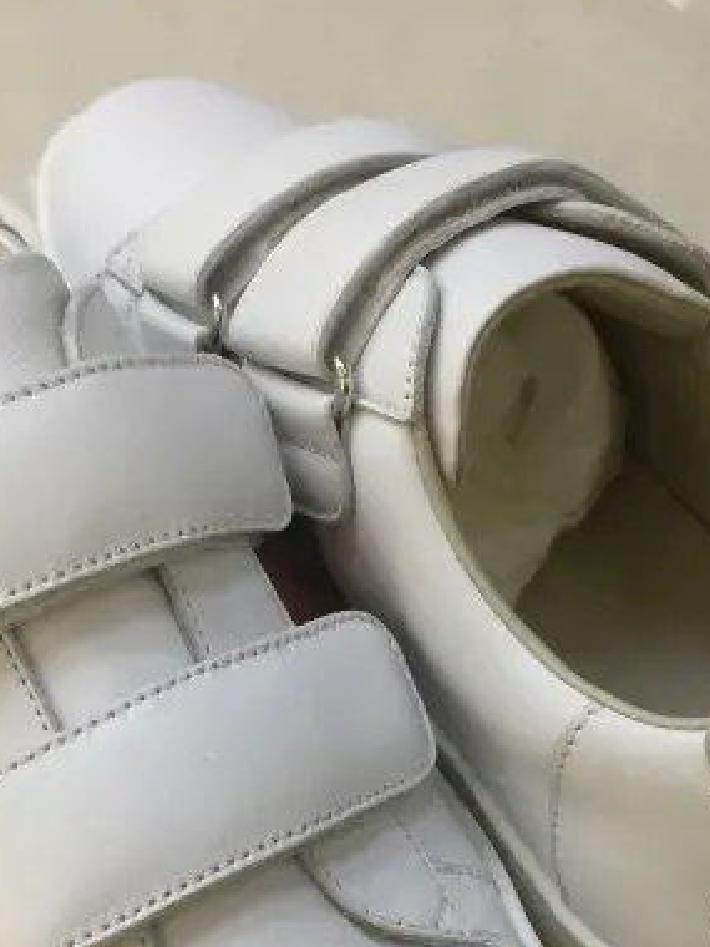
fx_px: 1668
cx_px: 334
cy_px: 730
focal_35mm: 61
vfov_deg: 31.0
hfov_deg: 24.0
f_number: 2.2
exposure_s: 1/33
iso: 50
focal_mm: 4.15
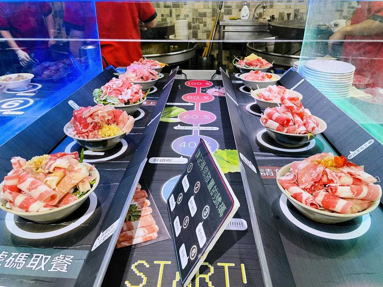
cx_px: 192
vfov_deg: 53.1
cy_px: 144
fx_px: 288
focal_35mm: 26
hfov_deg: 67.3
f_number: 1.6
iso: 250
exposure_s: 1/60
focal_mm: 4.2
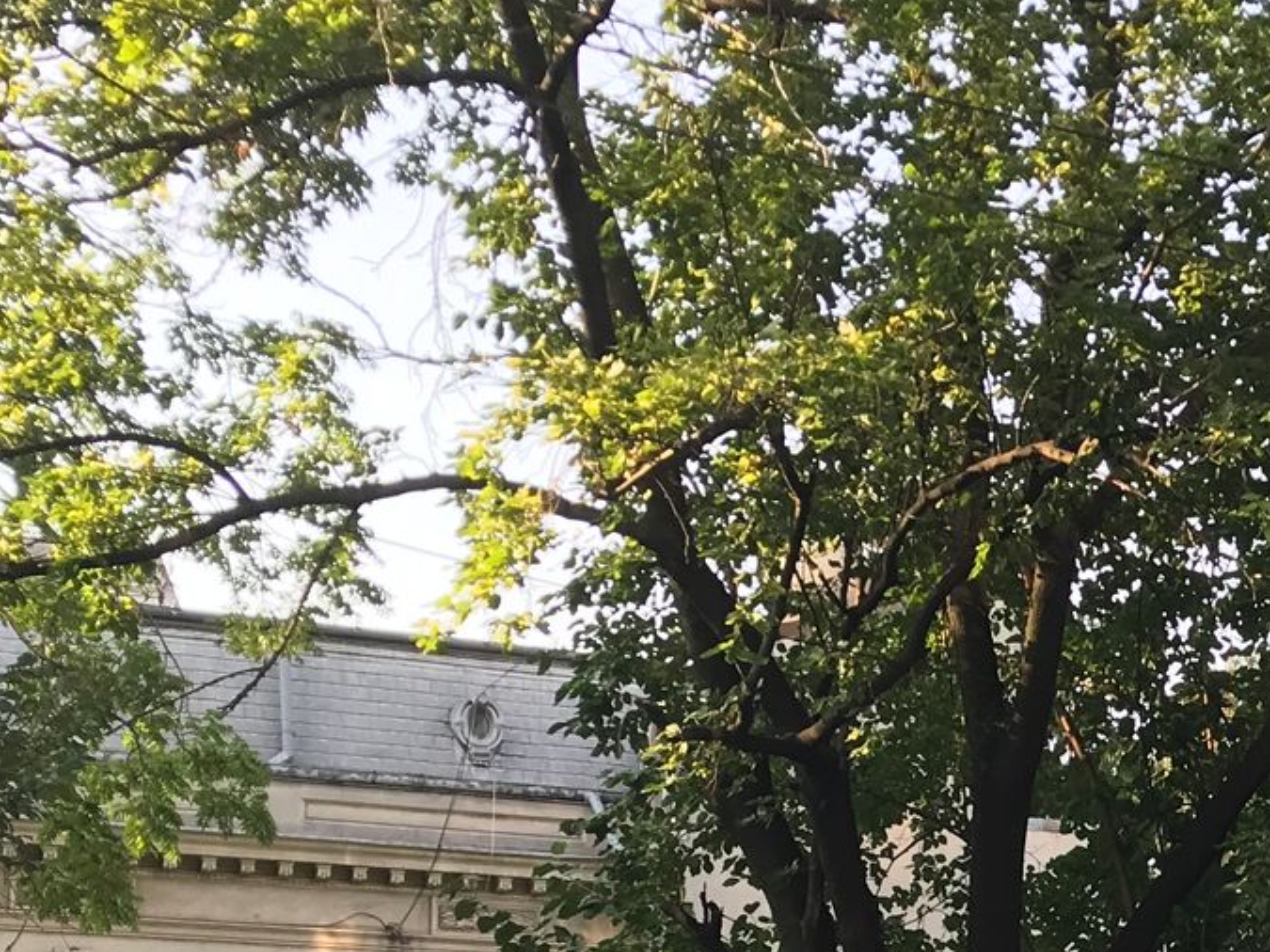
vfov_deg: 16.7
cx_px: 1266
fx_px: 3045
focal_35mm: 83
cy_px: 1277
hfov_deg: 22.7
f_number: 1.8
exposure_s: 1/277
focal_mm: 3.99
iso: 20
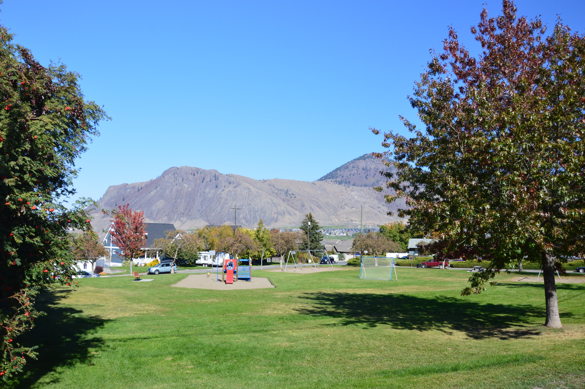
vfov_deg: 47.8
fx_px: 438
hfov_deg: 67.4
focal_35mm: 27
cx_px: 292
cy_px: 194
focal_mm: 18
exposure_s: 1/200
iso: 400
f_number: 10
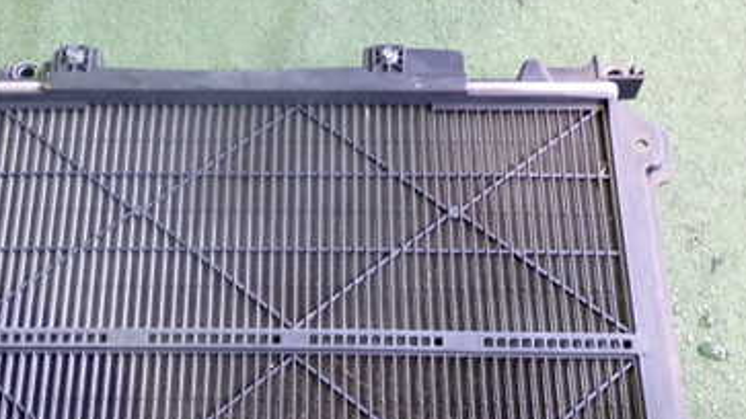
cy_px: 386
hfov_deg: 38.2
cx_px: 275
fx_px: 1068
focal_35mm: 54
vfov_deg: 21.7
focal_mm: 5.4
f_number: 2.3
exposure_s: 1/30
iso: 500
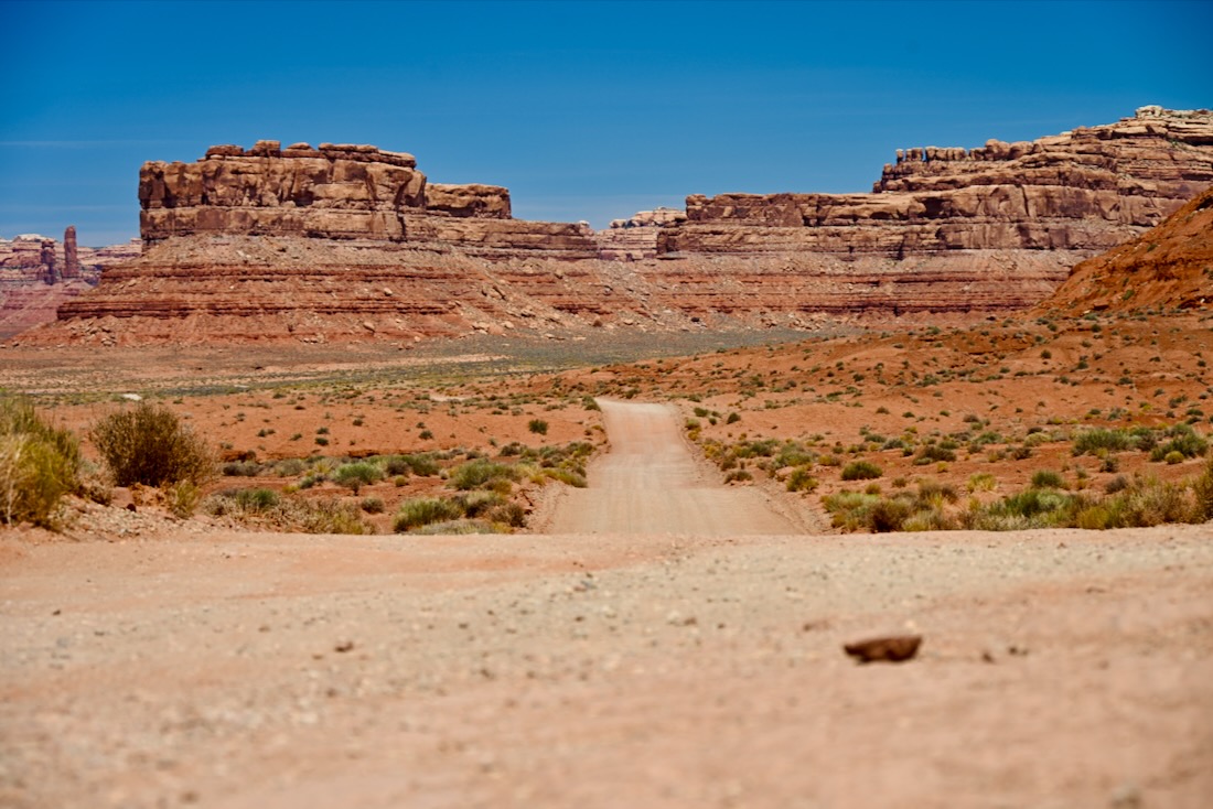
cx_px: 606
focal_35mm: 79
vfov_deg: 17.3
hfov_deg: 25.7
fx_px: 2662
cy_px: 404
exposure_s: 1/320
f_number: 6.3
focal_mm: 79
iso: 100
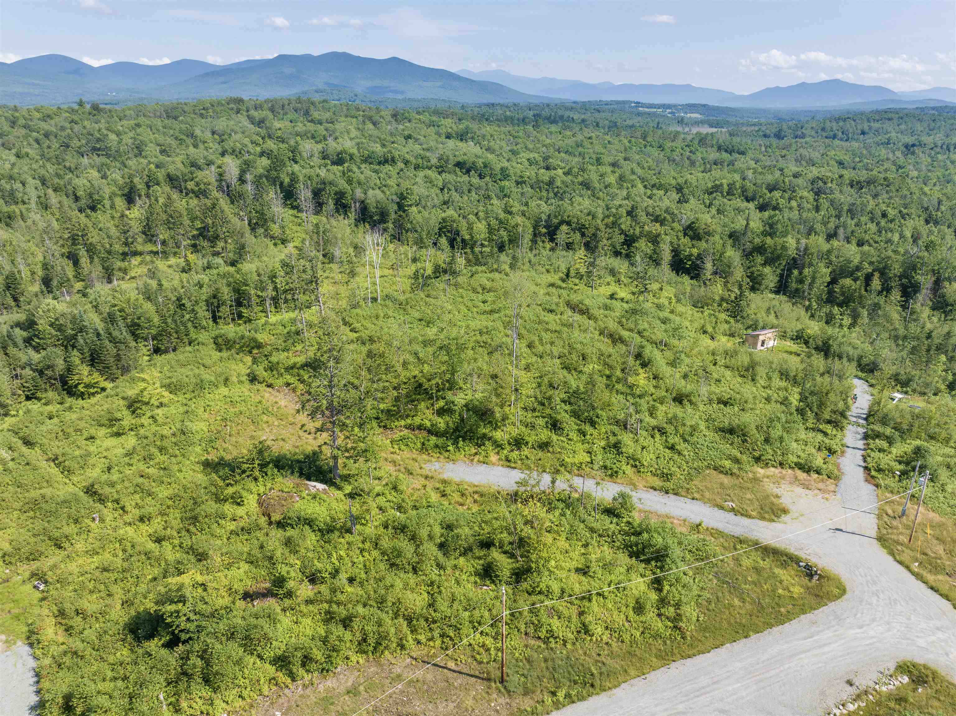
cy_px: 358
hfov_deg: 71.6
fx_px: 662
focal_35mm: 24
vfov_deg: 56.8
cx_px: 478
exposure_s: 1/2500
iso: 110
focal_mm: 12.29
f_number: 2.8
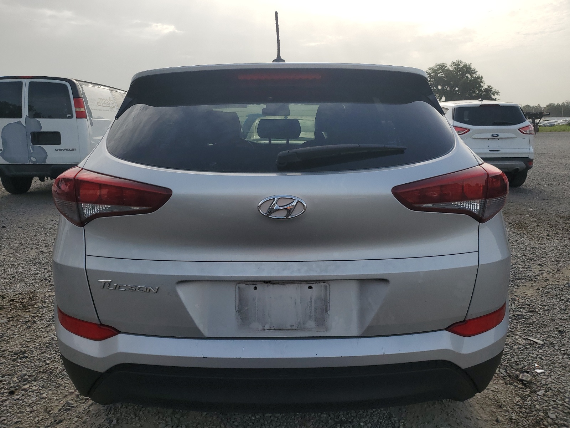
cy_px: 214
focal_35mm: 26
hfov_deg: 67.3
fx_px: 428
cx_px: 285
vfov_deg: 53.1
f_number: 1.5
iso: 50
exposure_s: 1/3333
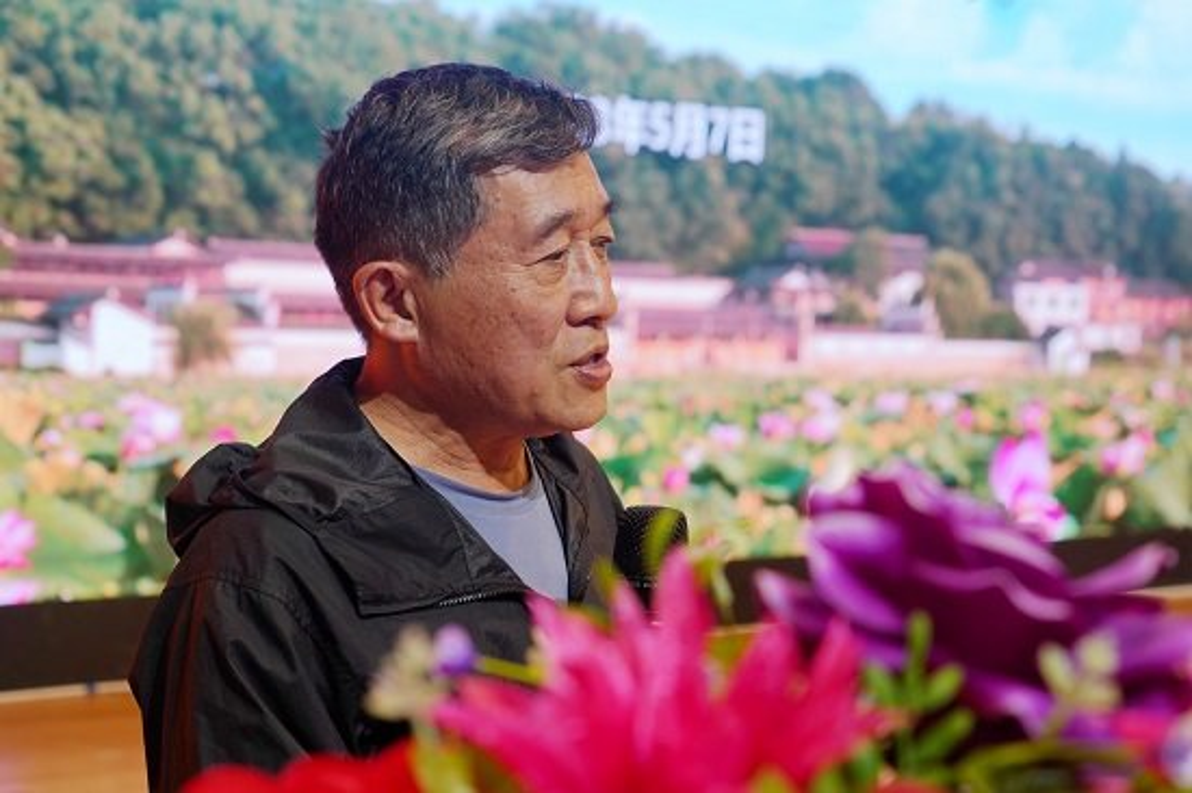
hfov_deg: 30.5
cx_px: 596
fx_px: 2184
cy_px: 396
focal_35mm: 66
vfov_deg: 20.6
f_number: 5.6
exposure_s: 1/80
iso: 800
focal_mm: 66
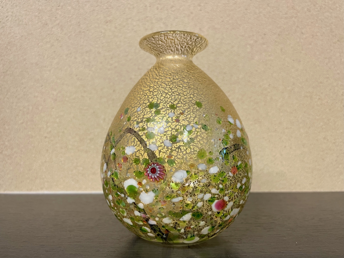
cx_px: 172
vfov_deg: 53.1
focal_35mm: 26
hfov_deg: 67.3
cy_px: 129
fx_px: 258
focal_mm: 4.2
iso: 250
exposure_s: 1/60
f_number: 1.6
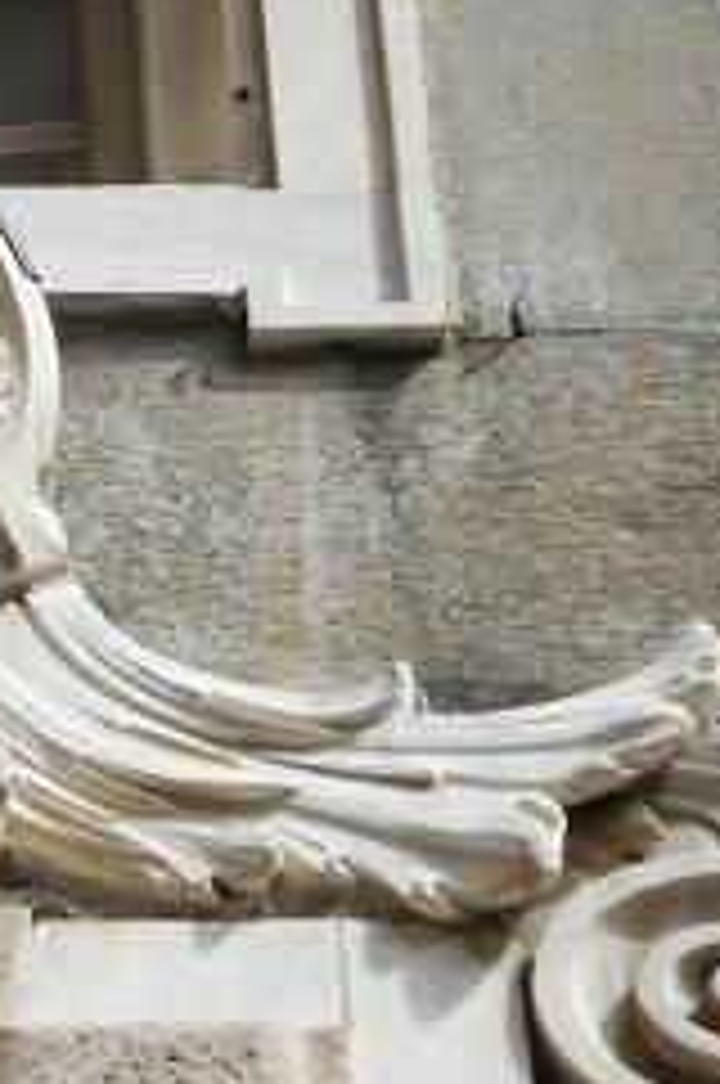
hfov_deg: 4.0
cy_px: 553
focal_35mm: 338
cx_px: -403
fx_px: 10168
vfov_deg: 6.1
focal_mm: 27.4
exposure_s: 1/125
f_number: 6.2
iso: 80
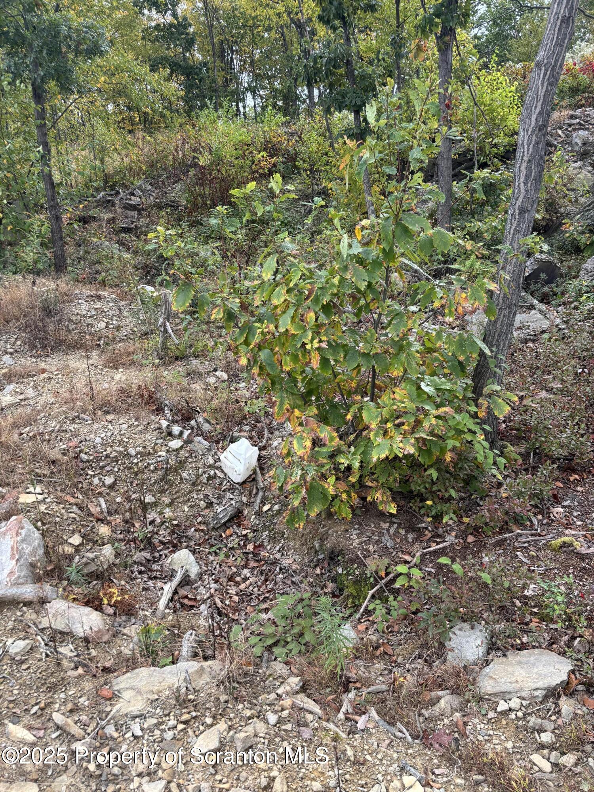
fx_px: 595
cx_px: 297
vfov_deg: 67.3
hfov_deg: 53.1
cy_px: 396
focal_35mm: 26
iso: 50
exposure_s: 1/477
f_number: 1.6
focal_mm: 5.96
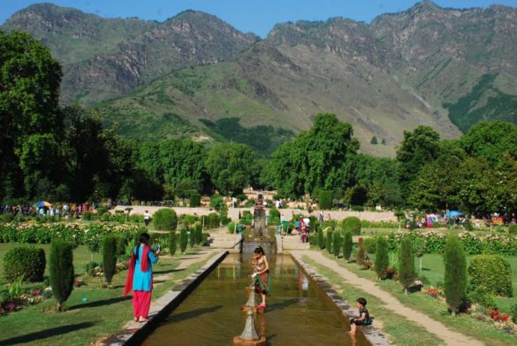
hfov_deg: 53.1
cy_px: 173
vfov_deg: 36.9
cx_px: 258
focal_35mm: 36
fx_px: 517
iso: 400
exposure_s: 1/250
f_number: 13
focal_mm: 24
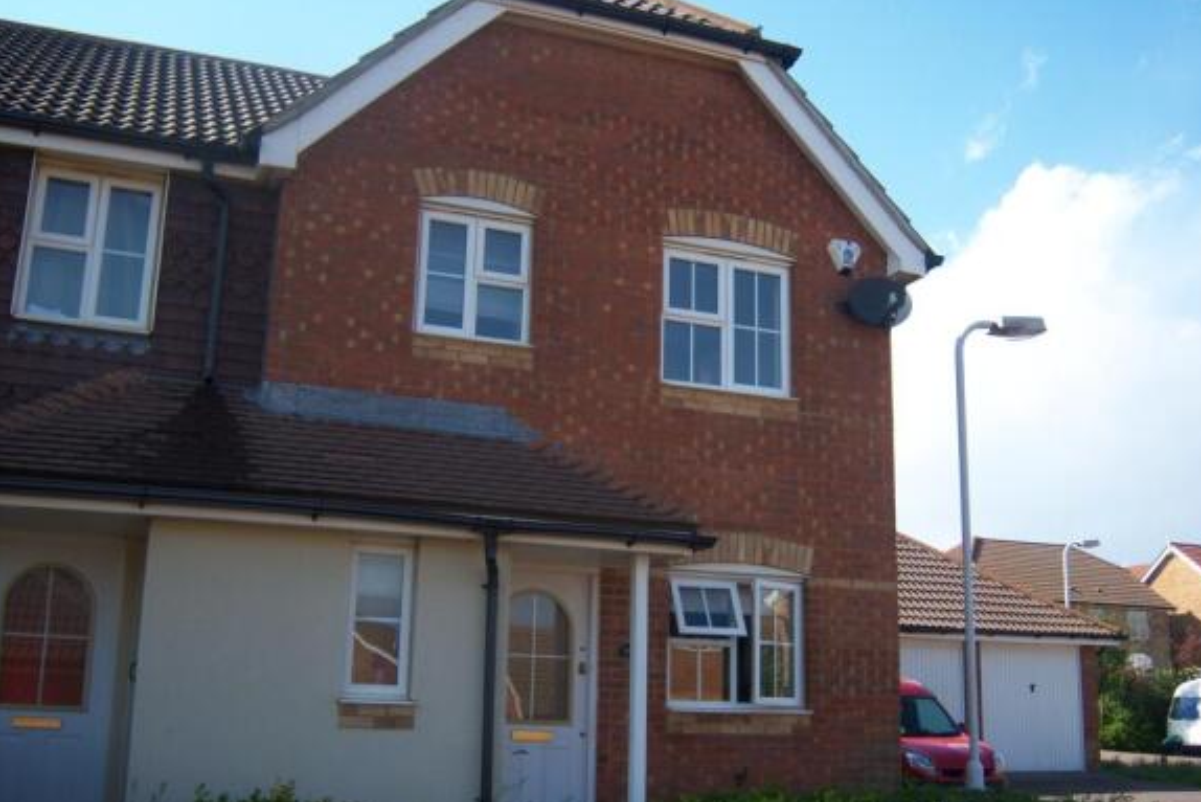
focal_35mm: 38
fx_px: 1268
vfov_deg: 35.1
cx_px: 604
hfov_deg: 50.7
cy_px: 403
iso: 80
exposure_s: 1/800
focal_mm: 7.5
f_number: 2.8
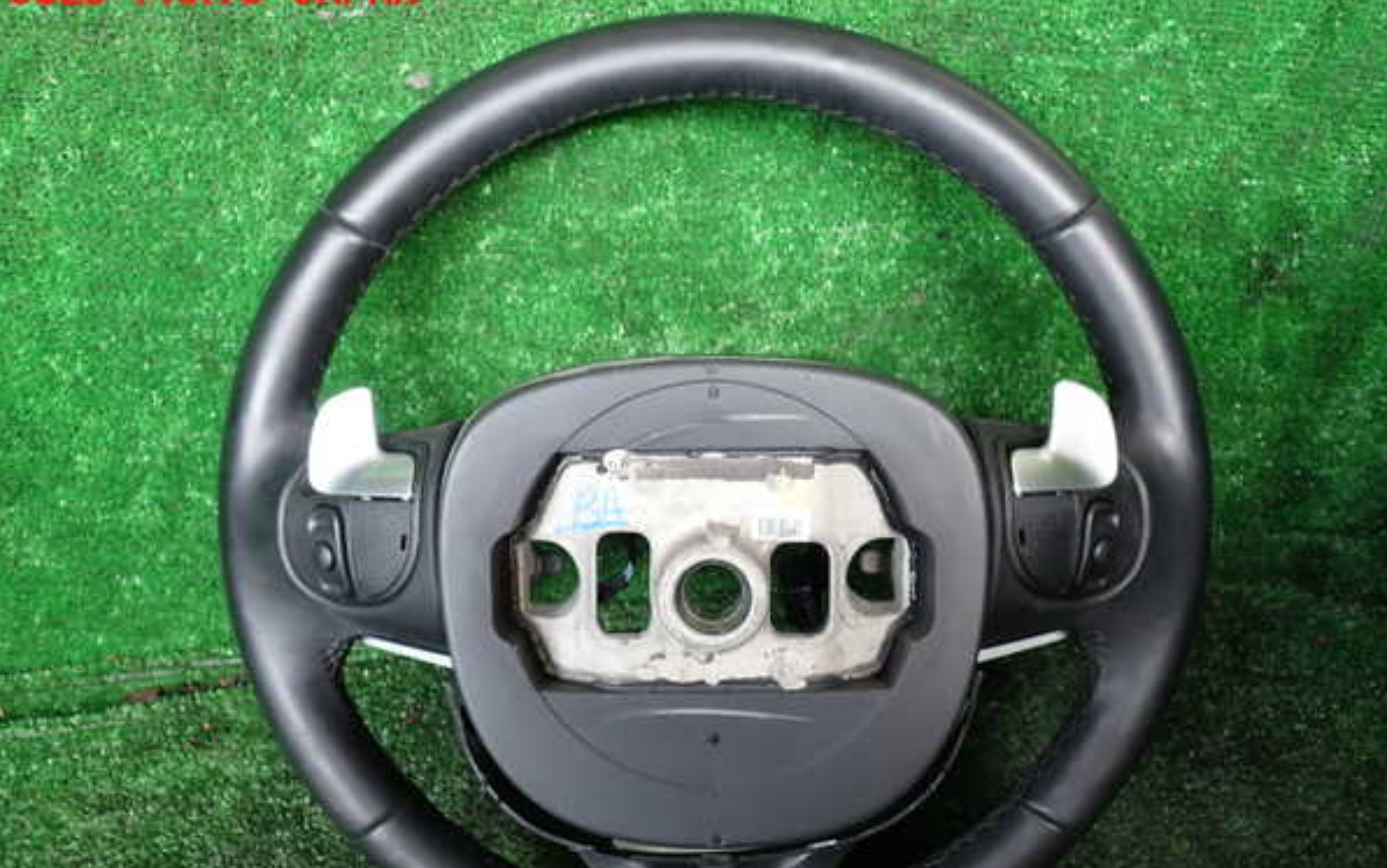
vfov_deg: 39.4
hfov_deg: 59.6
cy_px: 484
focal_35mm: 32
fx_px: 1210
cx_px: 694
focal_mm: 5.4
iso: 160
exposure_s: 1/60
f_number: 2.3
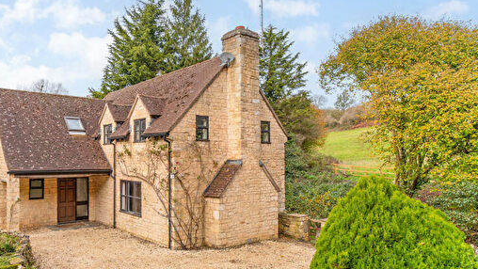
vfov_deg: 44.3
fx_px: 330
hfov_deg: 70.1
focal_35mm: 26
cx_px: 166
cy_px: 150
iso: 400
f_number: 5.6
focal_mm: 18
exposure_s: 1/500
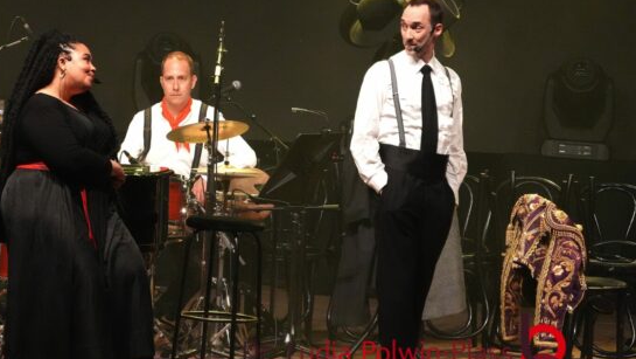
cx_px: 207
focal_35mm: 370
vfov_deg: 3.3
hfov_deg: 5.8
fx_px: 6237
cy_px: 126
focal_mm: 167
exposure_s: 1/250
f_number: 6.3
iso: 6400
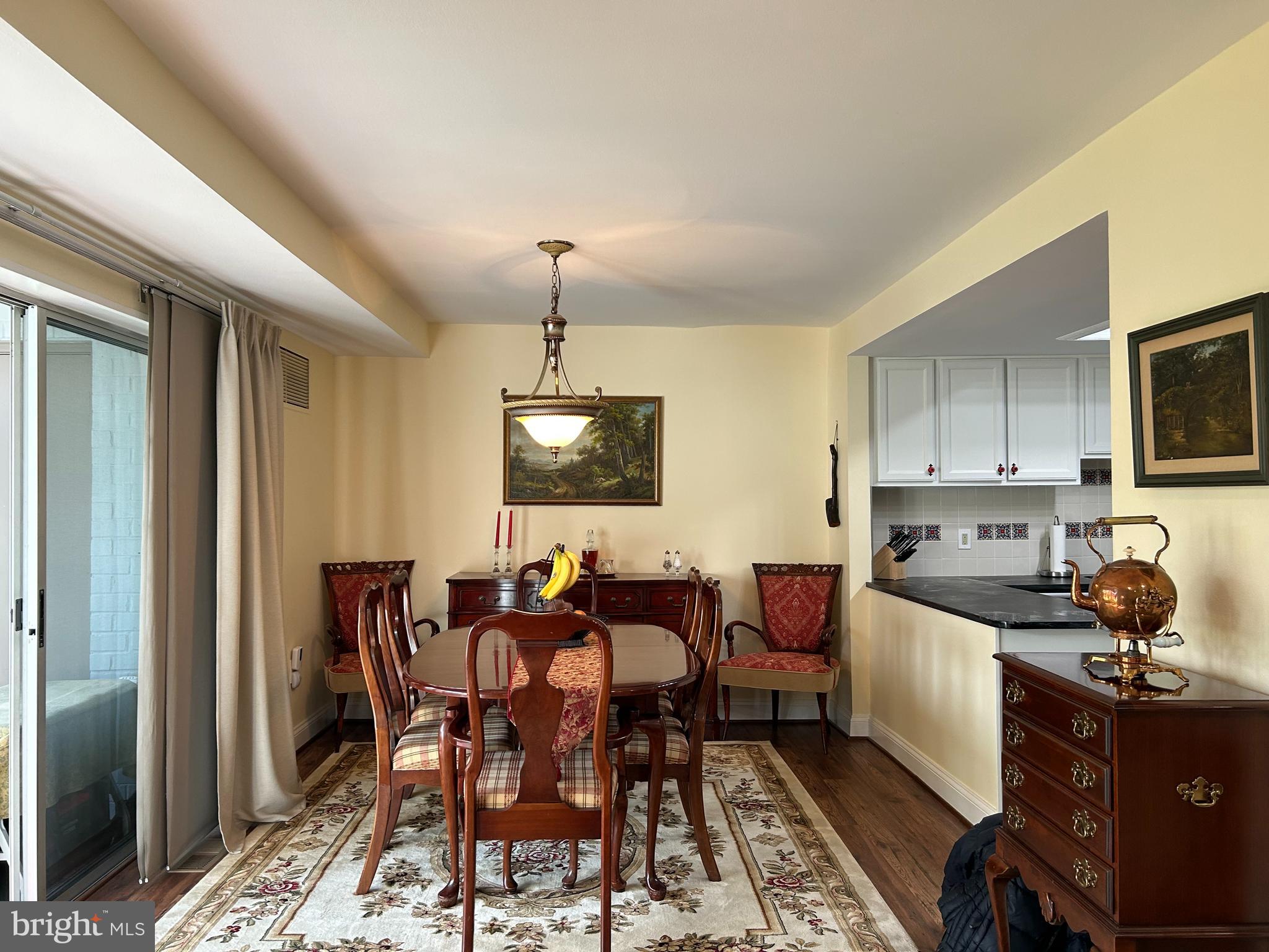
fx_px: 953
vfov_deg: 53.1
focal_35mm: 26
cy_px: 476
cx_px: 634
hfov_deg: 67.3
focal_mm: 5.7
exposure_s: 1/120
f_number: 1.5
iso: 100
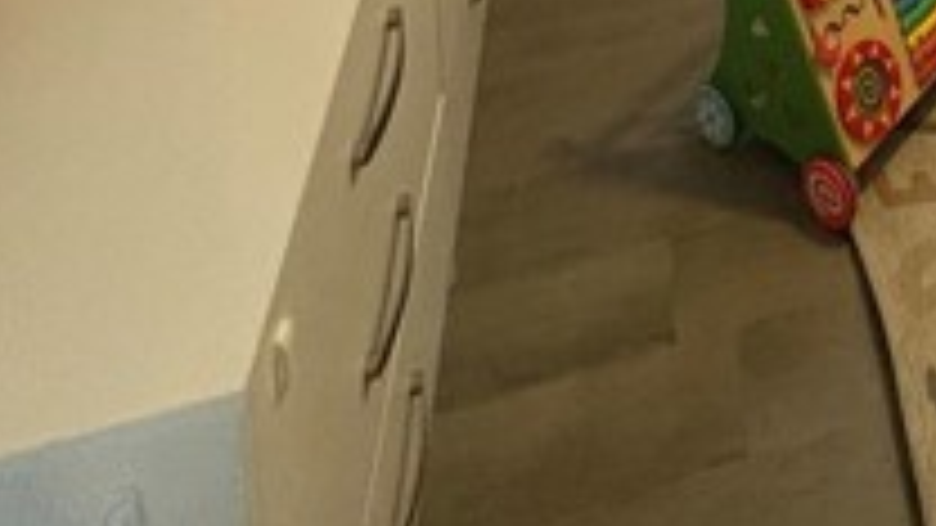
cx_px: 972
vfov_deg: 15.2
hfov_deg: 38.0
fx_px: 1166
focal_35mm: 47
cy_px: -724
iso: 500
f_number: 2.2
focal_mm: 2.22
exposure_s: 1/60
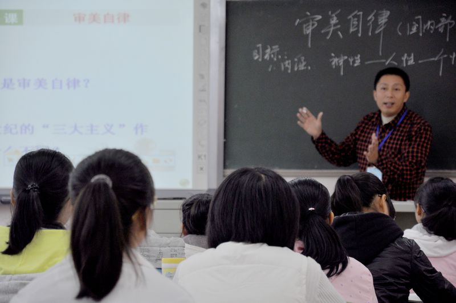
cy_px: 152
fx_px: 1992
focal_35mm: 158
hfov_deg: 13.1
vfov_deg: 8.7
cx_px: 228
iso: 500
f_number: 5.6
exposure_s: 1/40
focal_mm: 105
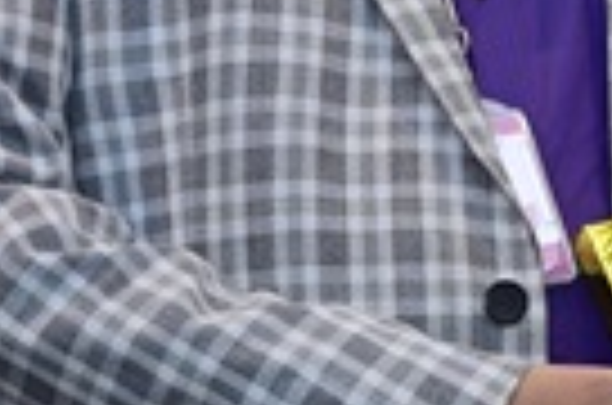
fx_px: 9616
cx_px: 742
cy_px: -140
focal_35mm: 567
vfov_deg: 2.4
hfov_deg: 3.6
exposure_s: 1/125
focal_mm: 110
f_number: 4.5
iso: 1000
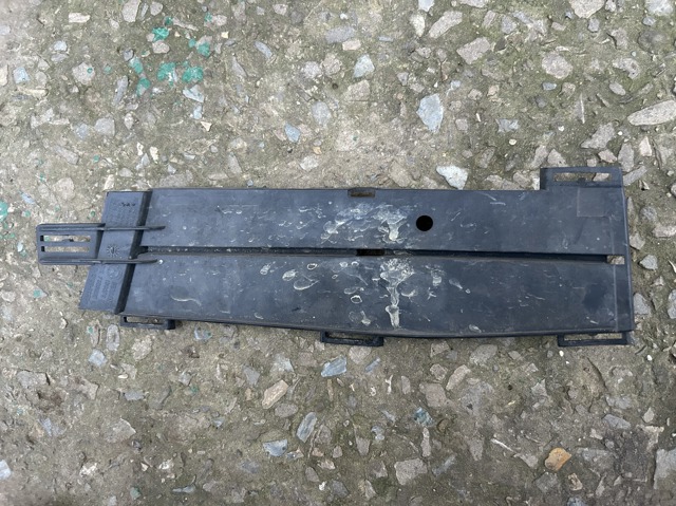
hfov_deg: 67.3
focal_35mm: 26
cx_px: 338
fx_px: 507
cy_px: 253
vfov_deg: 53.0
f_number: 1.5
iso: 320
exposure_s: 1/60
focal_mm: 5.7
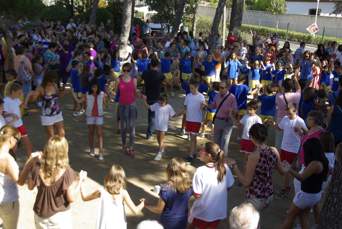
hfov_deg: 48.4
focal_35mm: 40
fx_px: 380
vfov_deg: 33.5
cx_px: 174
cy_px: 115
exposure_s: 1/90
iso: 100
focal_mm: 26
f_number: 6.7
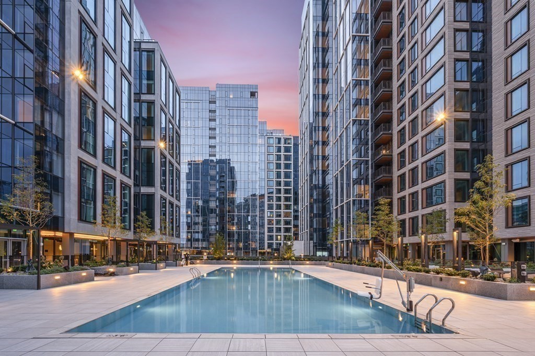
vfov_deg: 81.1
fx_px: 208
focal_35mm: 14
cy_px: 178
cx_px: 268
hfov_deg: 104.3
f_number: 11
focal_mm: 14
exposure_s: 1/2
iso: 100
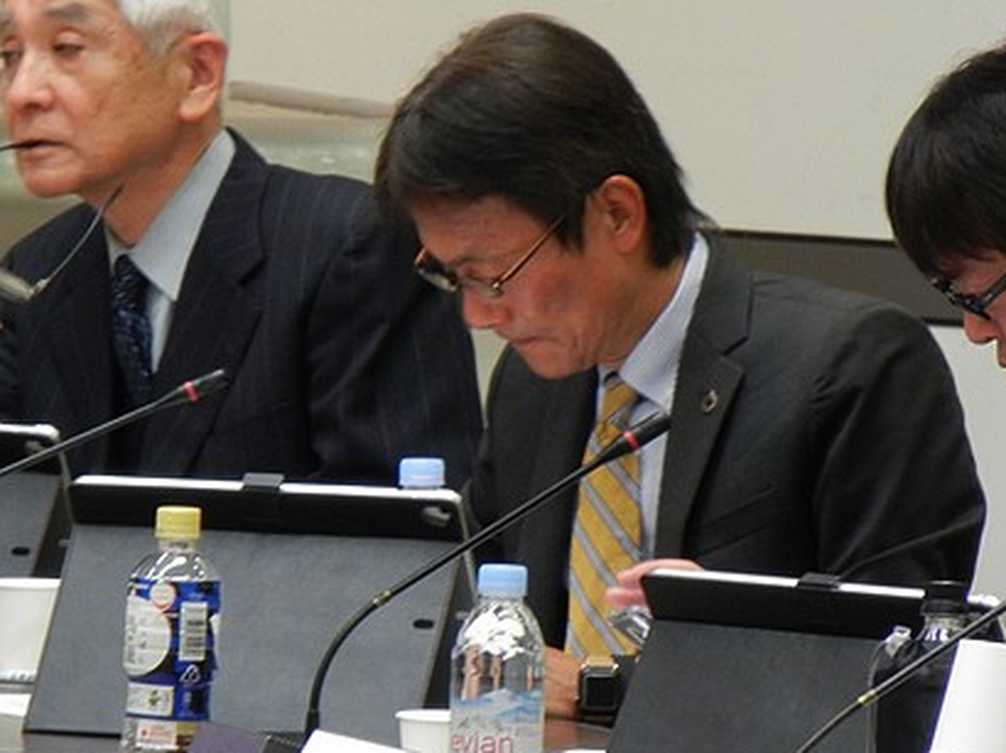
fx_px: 11908
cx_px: 586
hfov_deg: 4.8
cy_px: 378
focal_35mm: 410
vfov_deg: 3.6
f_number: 5.6
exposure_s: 1/5
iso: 400
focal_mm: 54
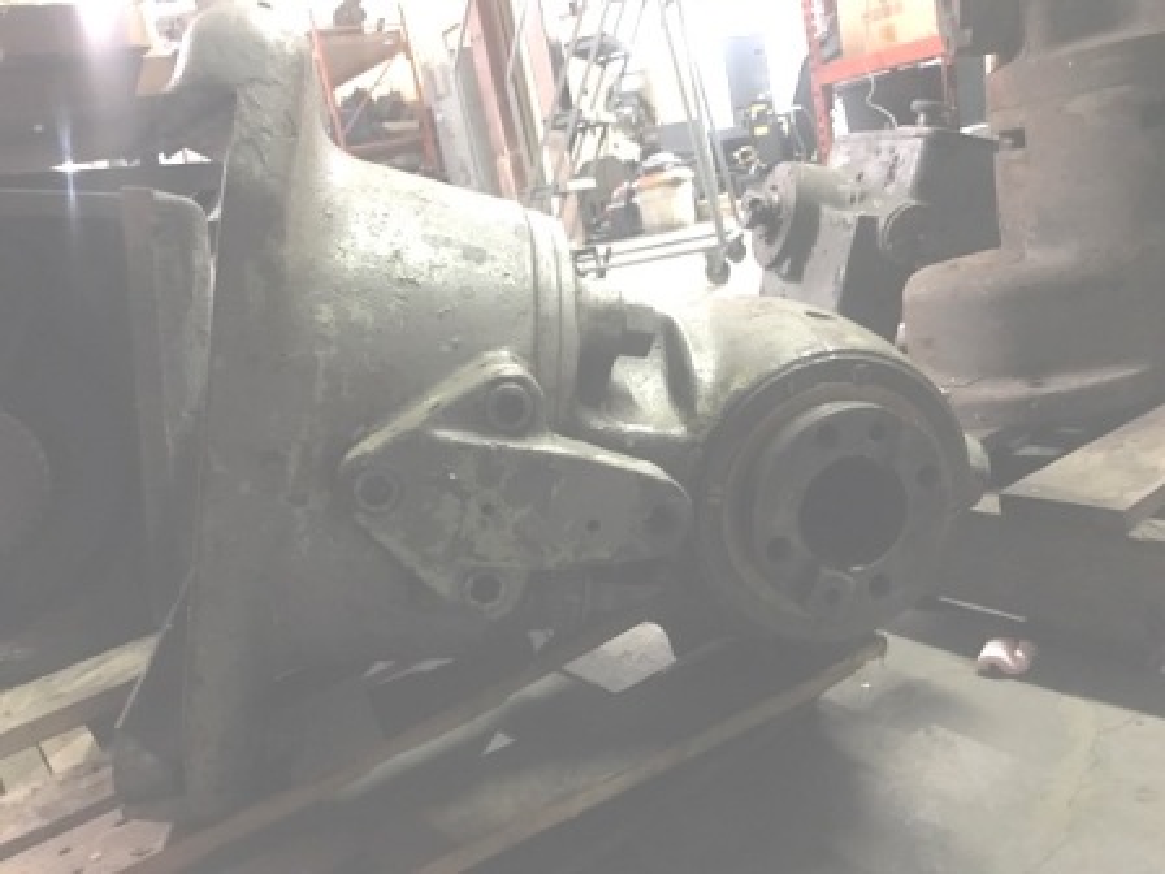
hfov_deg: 63.4
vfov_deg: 49.7
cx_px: 582
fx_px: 942
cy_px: 437
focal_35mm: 28
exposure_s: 1/4
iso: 100
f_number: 1.8
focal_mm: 3.99
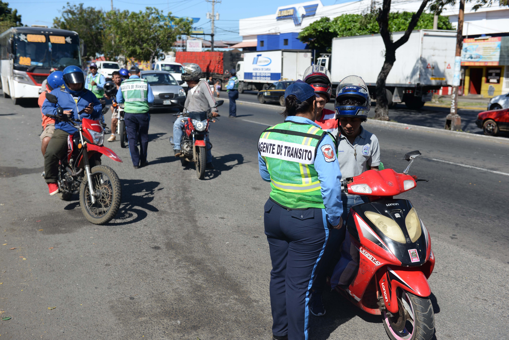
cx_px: 254
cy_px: 170
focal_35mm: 40
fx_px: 566
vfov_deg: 33.4
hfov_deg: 48.4
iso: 125
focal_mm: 40
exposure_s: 1/1250
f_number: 4
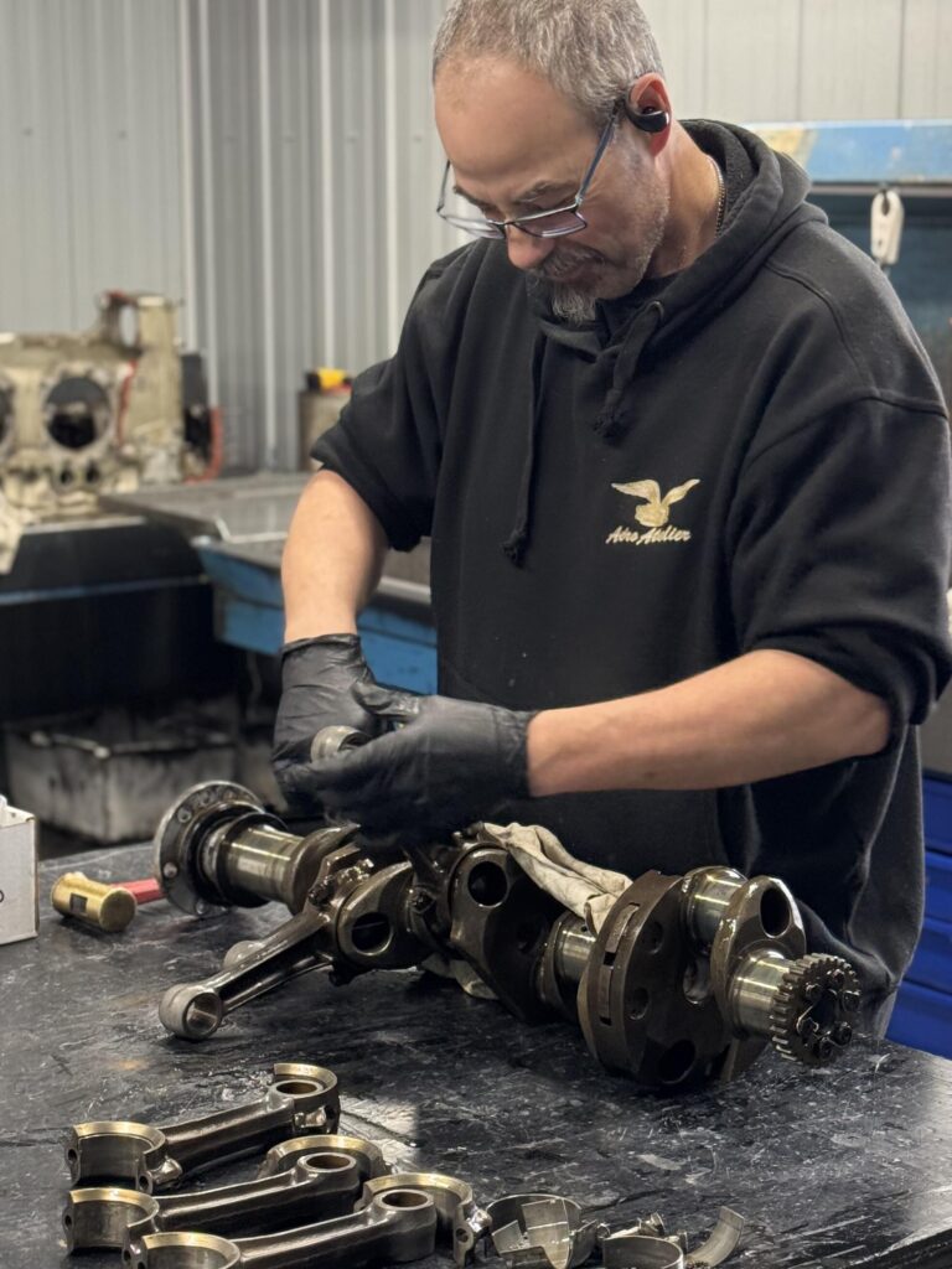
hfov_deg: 30.3
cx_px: 476
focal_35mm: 48
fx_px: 1760
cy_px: 634
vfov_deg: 39.7
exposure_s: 1/60
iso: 200
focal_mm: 6.76
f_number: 1.78
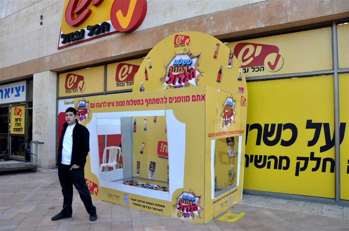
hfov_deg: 67.4
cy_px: 116
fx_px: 261
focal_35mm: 27
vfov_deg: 47.8
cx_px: 174
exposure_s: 1/160
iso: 400
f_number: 6.3
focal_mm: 18
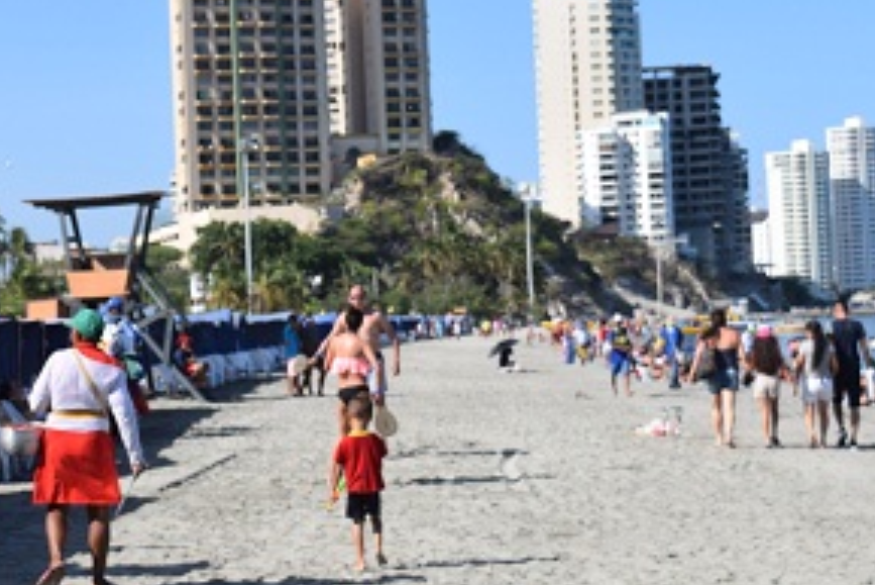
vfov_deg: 16.5
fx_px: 2018
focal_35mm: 83
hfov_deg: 24.4
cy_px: 317
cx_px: 315
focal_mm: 32
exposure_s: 1/2000
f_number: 7.1
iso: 400
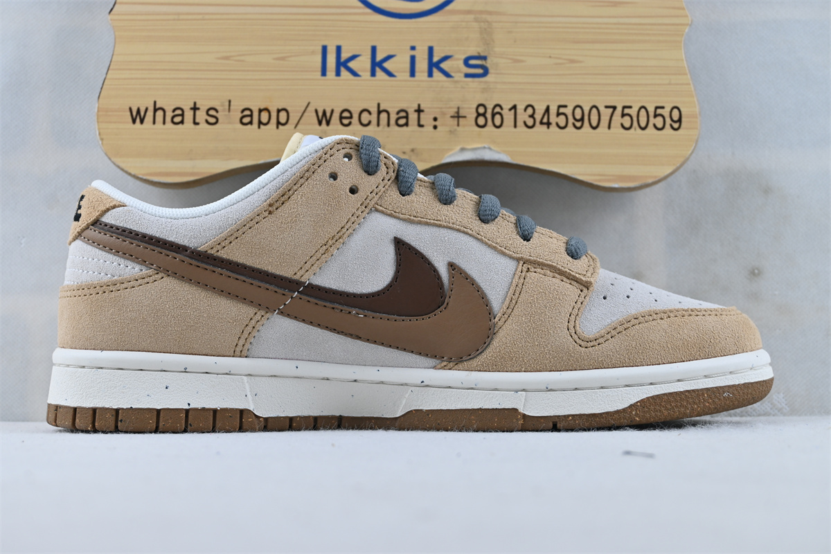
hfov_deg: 35.9
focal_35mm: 56
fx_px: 1281
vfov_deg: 24.4
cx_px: 416
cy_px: 277
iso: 100
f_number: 5.3
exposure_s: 1/50
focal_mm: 37
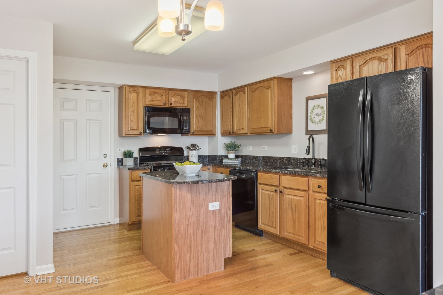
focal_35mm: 26
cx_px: 222
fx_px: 314
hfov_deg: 70.4
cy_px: 148
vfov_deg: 50.4
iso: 320
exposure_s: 1/13
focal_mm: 17
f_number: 8
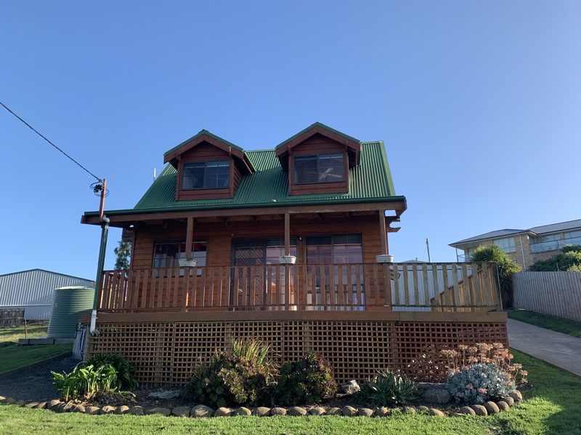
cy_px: 218
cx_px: 290
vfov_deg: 53.1
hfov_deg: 67.3
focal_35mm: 26
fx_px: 436
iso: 25
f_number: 1.8
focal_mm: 4.25
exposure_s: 1/1076
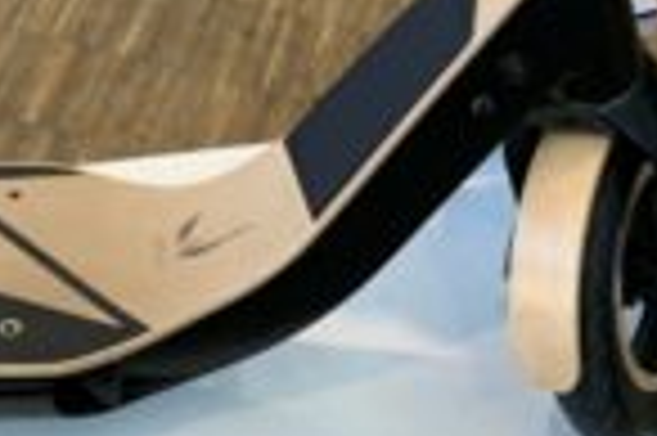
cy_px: -396
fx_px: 2023
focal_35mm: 111
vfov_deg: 11.3
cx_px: 252
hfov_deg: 18.4
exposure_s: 1/50
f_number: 1.8
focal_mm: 4.25
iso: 200
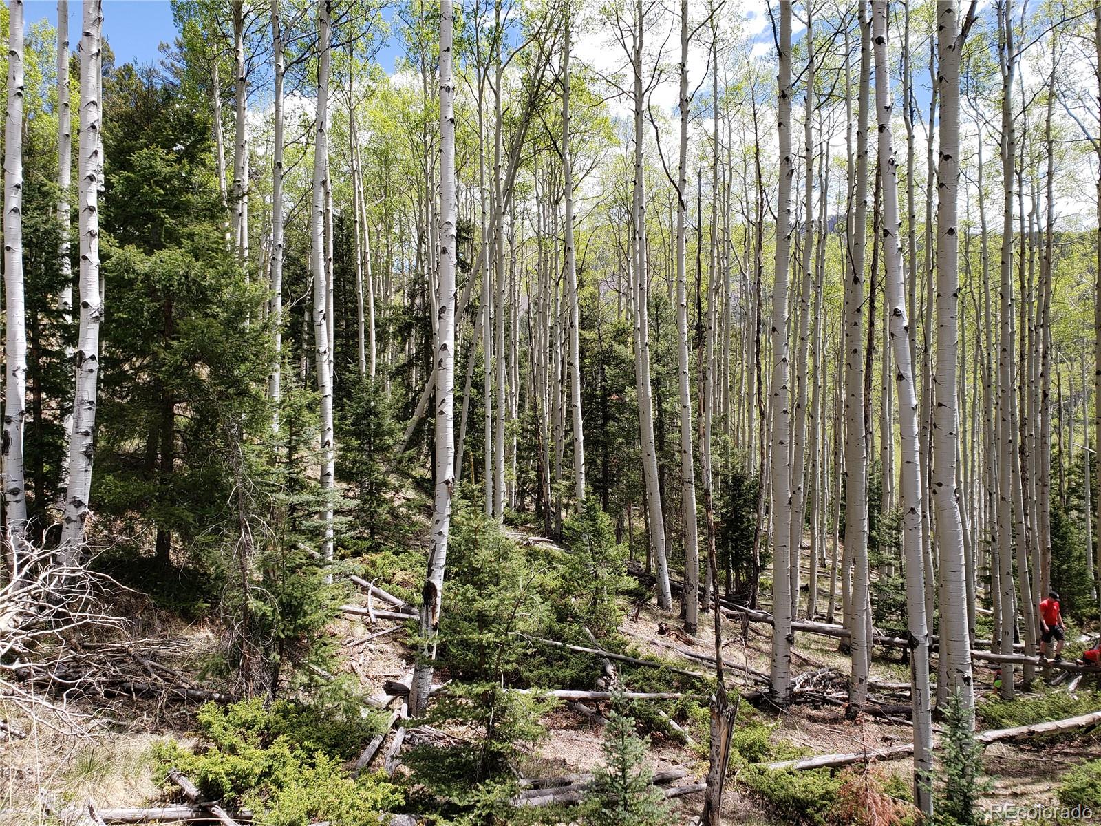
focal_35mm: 26
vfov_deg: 53.1
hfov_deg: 67.3
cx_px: 550
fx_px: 827
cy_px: 413
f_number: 2.4
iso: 50
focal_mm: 4.3
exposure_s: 1/640
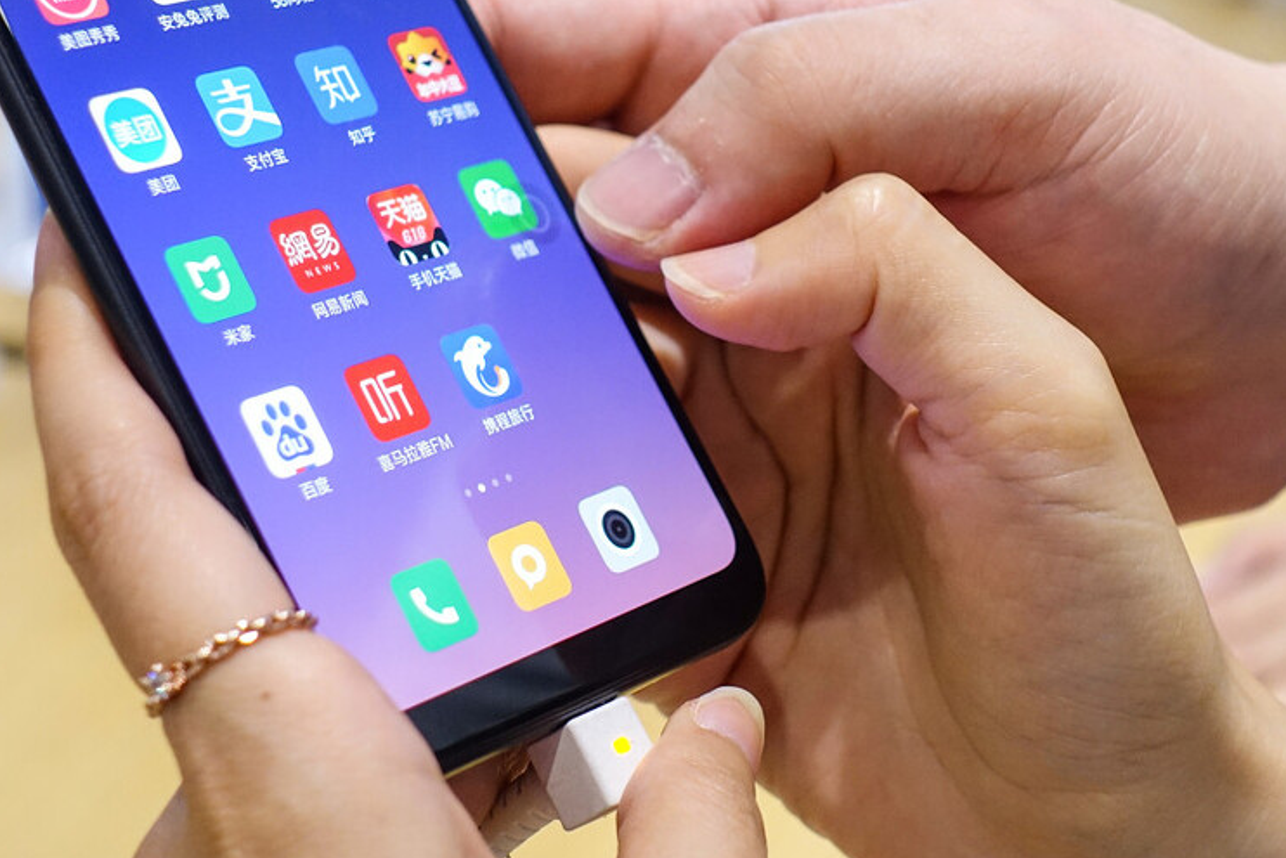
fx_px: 3466
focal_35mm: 97
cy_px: 198
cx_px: 562
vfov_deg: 14.1
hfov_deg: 21.0
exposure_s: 1/125
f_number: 2.8
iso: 640
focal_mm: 22
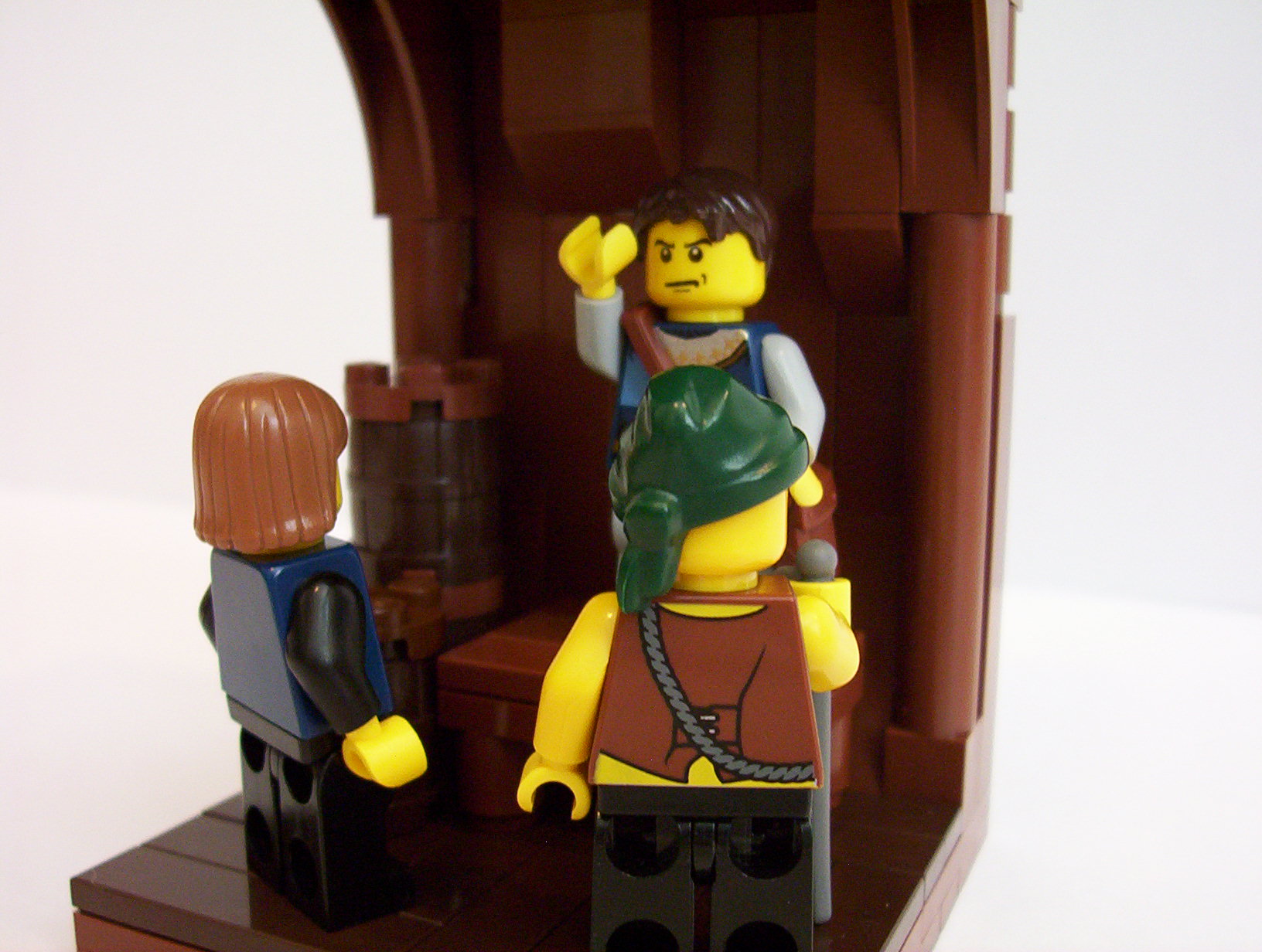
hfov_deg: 43.8
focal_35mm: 43
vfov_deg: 33.7
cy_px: 476
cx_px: 631
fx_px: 1571
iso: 200
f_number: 2.73
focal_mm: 5.77
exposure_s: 1/19.3
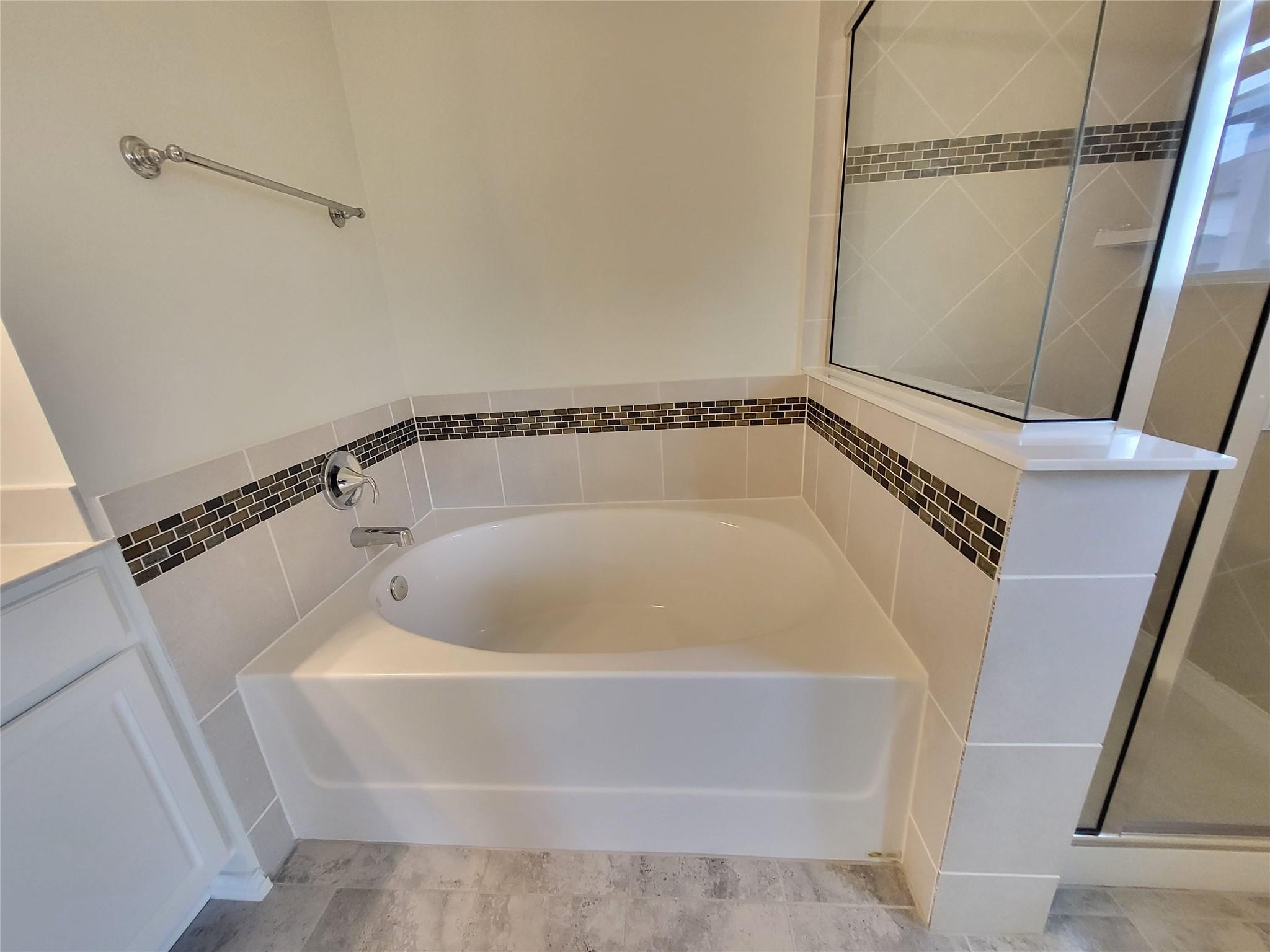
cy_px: 476
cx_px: 635
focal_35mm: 13
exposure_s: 1/30
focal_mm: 1.74
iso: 500
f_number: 2.2
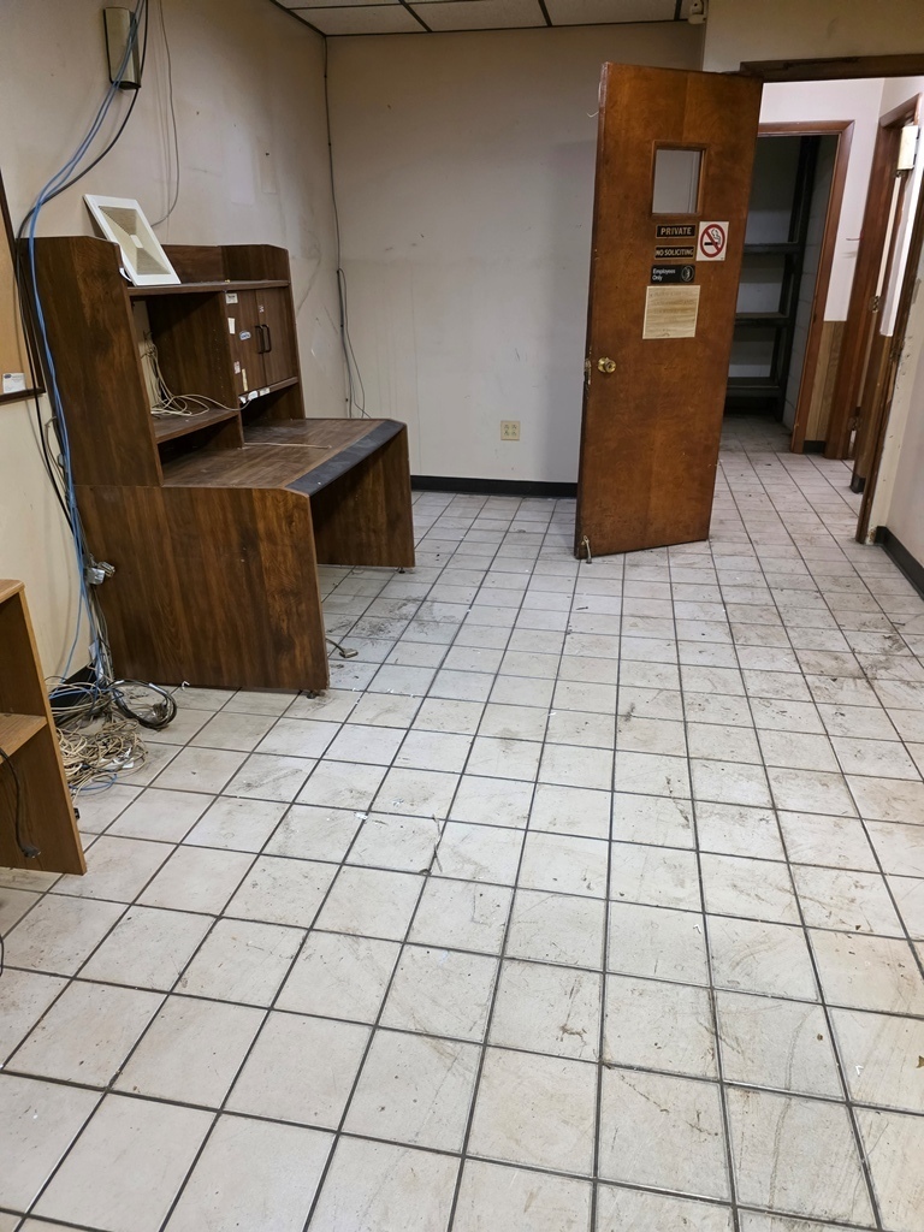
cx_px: 462
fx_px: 819
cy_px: 616
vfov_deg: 73.9
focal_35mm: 23
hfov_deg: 58.9
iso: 800
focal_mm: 6.3
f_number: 1.7
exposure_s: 1/120
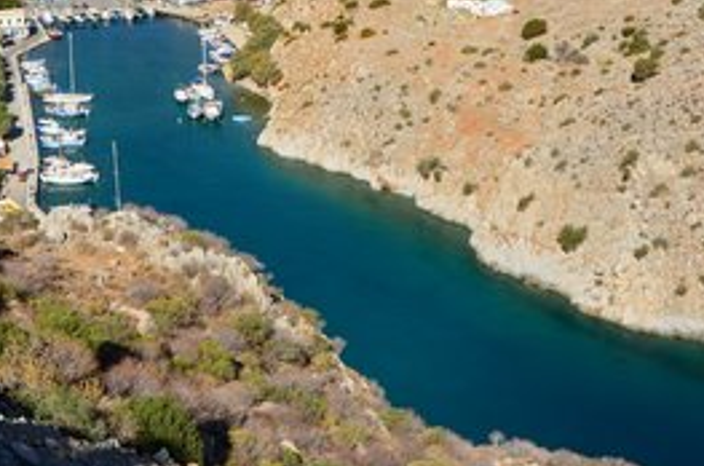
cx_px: 321
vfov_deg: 18.6
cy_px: 62
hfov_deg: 28.1
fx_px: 1405
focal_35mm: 72
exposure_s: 1/200
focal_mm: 18
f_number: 13
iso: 100
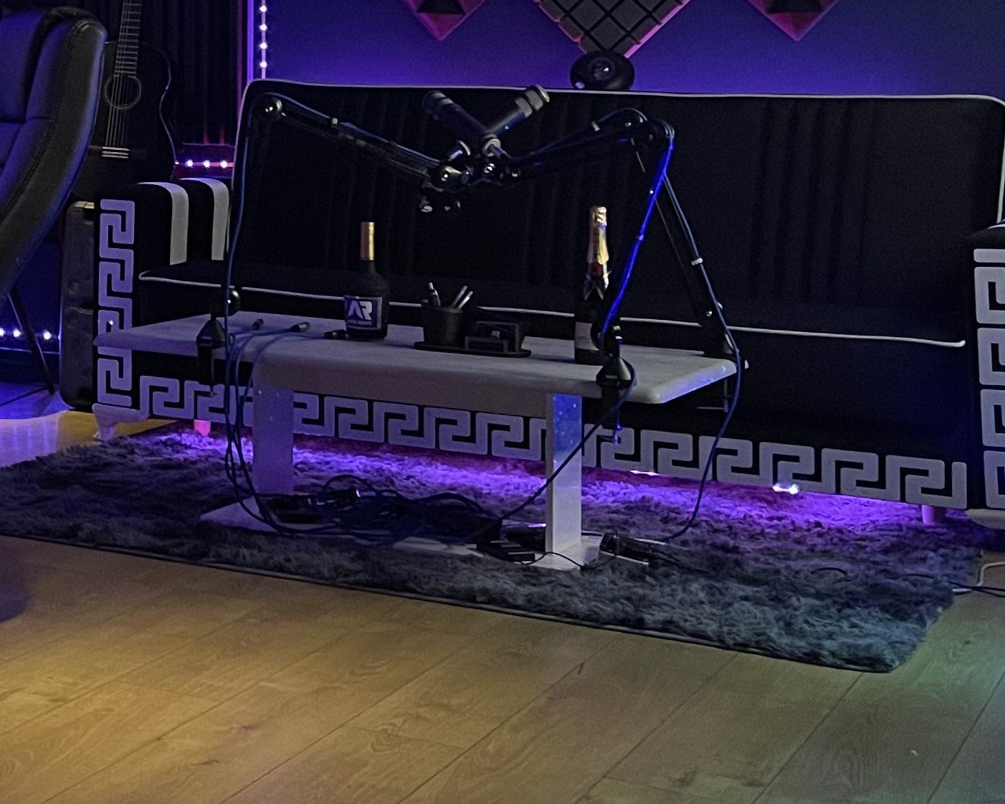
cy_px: 11
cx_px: -170
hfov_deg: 23.9
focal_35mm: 73
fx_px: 2171
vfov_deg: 20.3
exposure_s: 1/33
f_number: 1.6
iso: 500
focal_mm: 5.1
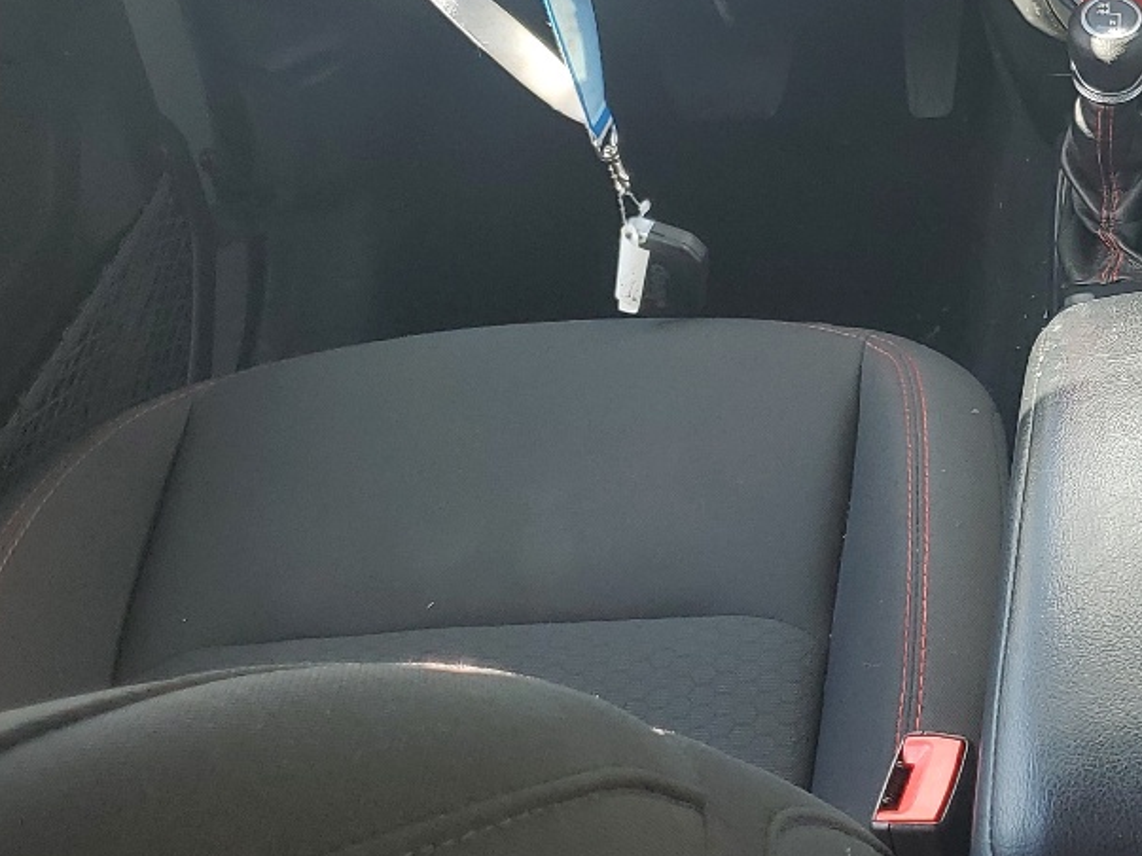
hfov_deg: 26.7
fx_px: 2276
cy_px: 214
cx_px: 1134
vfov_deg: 21.1
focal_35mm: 69
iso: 50
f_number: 1.5
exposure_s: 1/123
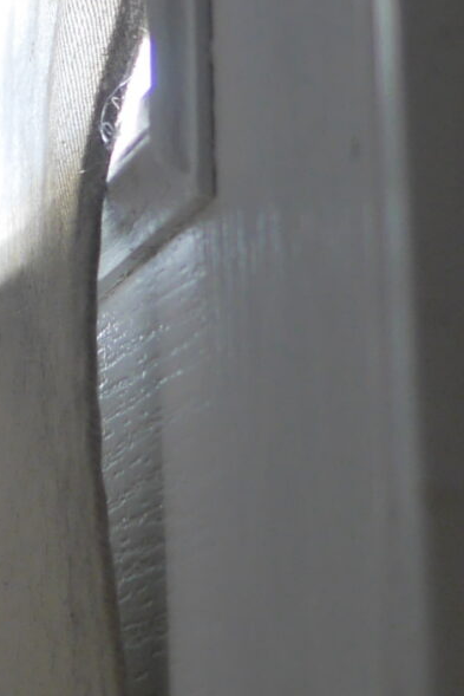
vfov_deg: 9.1
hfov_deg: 5.6
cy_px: 461
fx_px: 4366
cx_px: -1028
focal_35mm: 226
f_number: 2
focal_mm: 25
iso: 200
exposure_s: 1/200
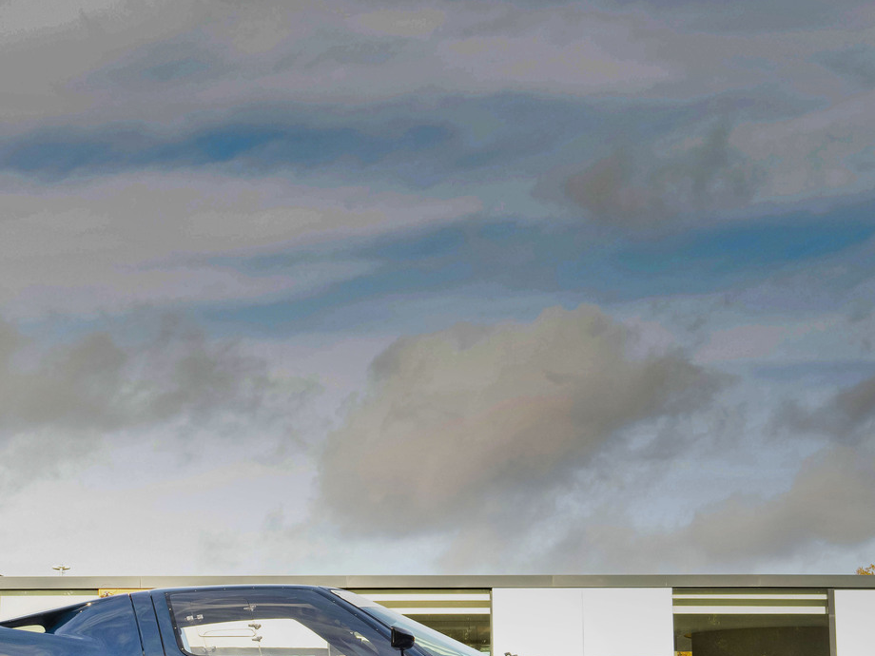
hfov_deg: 21.3
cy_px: 411
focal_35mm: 92
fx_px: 2326
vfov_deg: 16.0
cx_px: 335
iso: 1000
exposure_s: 1/250
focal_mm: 44
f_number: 8
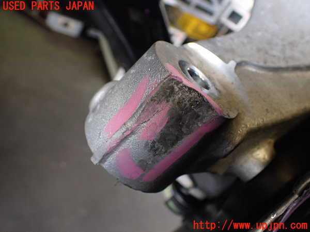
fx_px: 269
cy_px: 116
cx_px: 155
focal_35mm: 30
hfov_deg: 60.0
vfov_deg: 46.8
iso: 500
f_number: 2.3
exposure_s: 1/125
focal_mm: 5.4
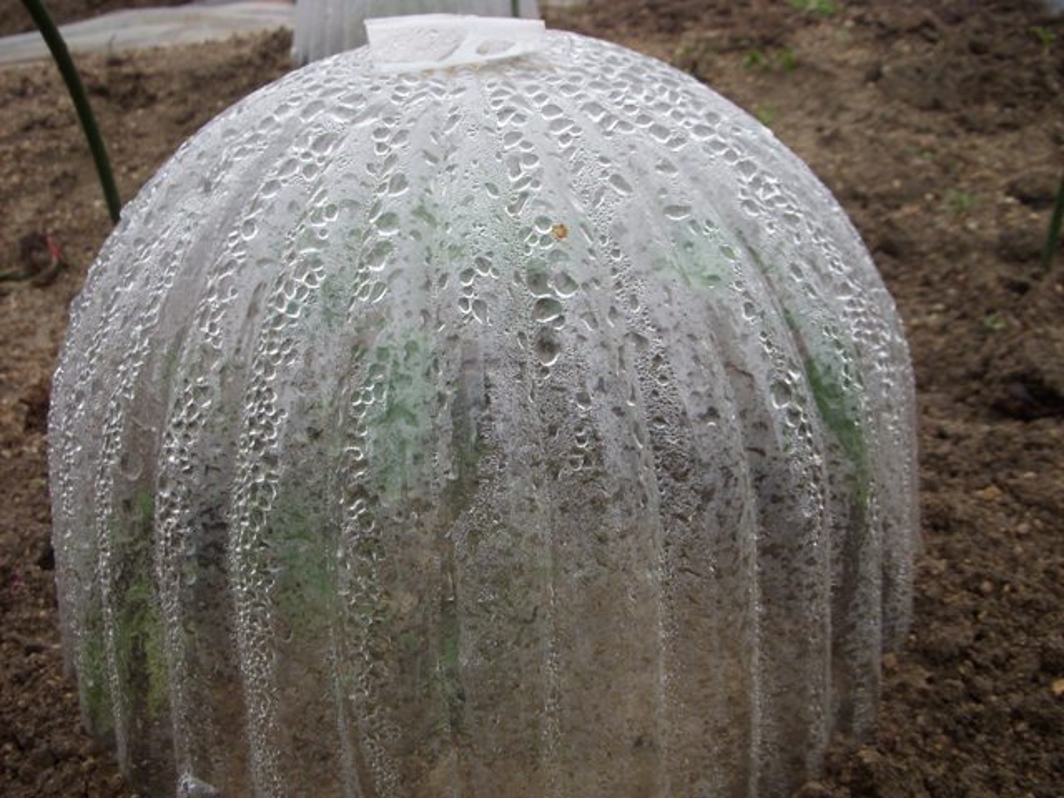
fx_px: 1168
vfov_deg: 37.7
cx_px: 532
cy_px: 399
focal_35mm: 38
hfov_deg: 49.0
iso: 100
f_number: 3.3
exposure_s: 1/80
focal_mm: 6.3
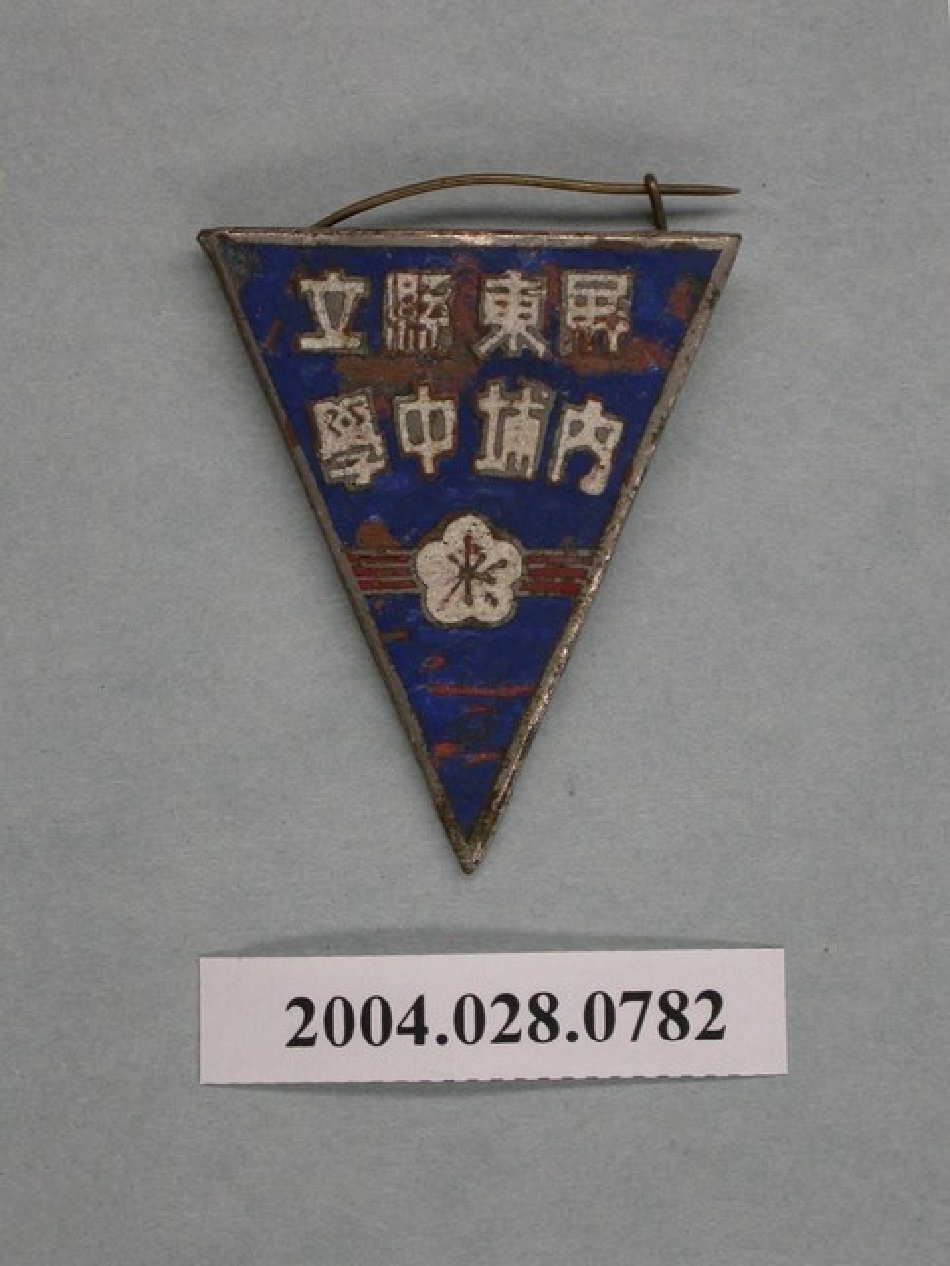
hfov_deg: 9.6
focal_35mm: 154
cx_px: 475
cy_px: 633
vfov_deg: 12.8
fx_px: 5635
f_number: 5.1
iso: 100
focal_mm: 32
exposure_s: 1/30
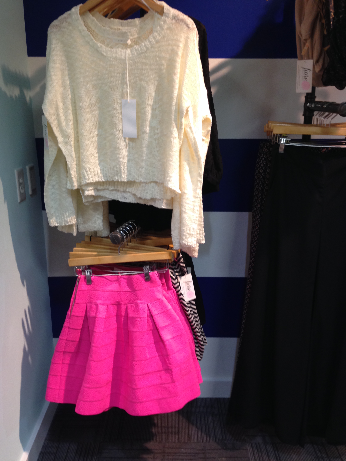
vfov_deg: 55.4
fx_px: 440
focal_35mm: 33
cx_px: 173
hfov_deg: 42.9
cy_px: 230
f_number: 2.4
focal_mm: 4.12
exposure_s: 1/20
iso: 100
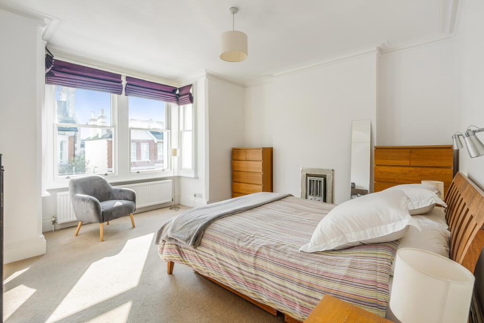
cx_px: 242
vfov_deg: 73.8
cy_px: 162
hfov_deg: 96.7
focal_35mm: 16
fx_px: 215
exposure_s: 1/320
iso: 500
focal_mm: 16
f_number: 5.6
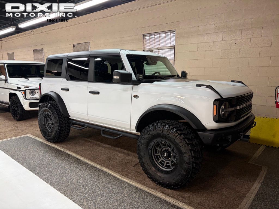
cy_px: 104
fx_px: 210
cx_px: 140
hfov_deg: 67.3
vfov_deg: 53.1
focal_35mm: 26
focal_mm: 5.96
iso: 125
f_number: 1.6
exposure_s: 1/60
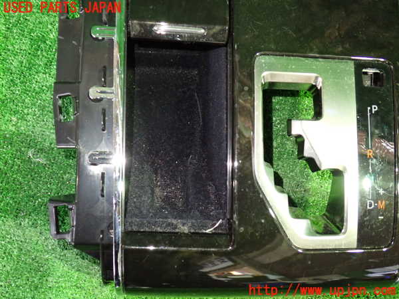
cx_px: 200
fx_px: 346
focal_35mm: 30
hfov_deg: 60.0
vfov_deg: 46.8
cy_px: 150
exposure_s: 1/25
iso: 800
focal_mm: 5.4
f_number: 2.3
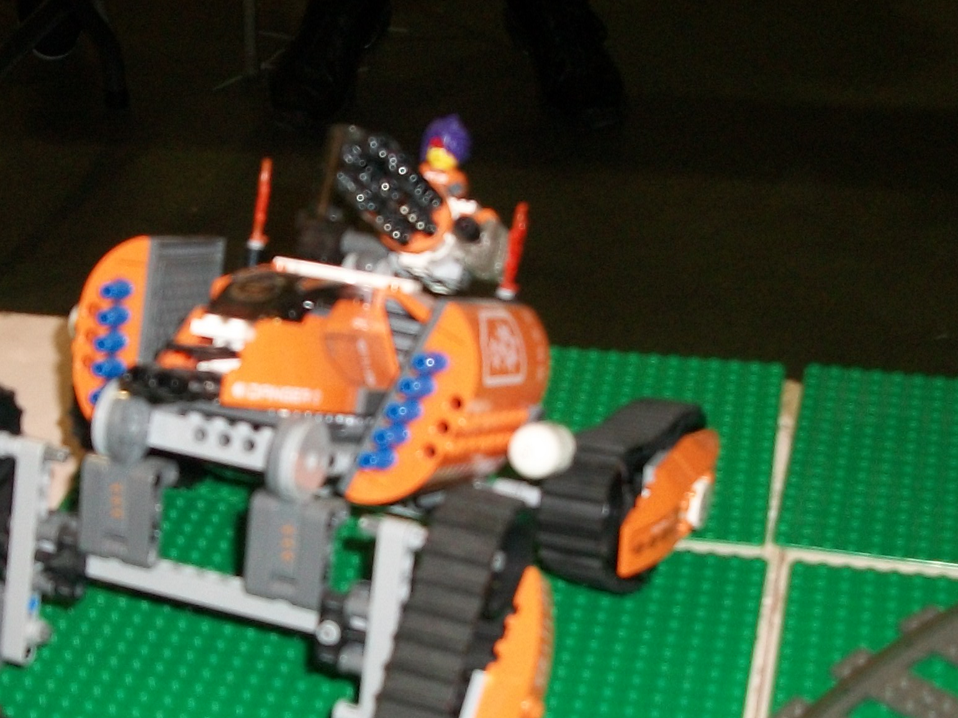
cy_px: 385
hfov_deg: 25.4
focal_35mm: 76
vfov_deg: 19.4
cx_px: 273
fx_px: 2103
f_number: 2.9
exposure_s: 1/30
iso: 80
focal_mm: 5.7
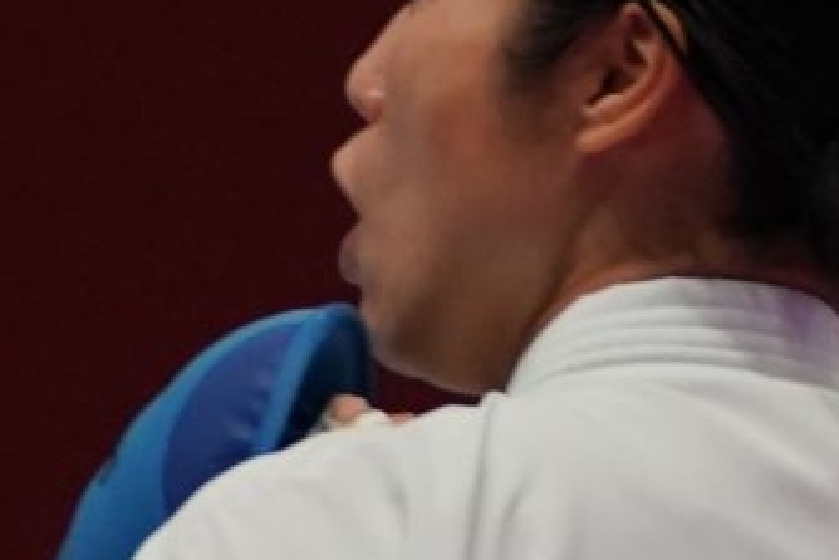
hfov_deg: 1.2
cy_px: 522
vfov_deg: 0.8
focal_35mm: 1647
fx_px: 38399
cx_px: -1256
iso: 1600
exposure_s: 1/1000
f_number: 4
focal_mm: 204
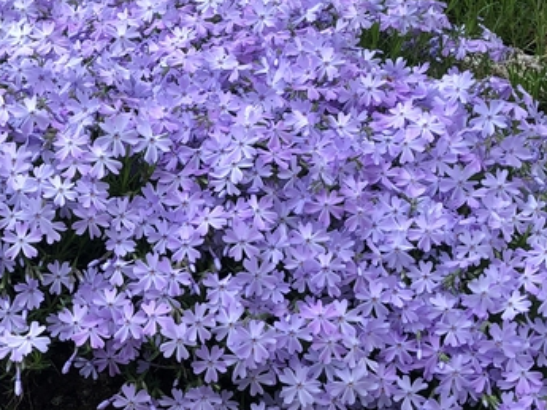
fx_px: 1312
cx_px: 11
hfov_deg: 22.7
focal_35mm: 83
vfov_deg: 17.7
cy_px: 307
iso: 32
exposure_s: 1/120
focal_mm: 3.99
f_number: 1.8
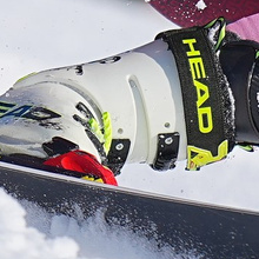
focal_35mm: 1334
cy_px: -296
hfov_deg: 1.3
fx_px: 11292
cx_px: 170
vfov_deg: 1.3
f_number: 2.8
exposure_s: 1/4000
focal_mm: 135
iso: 100
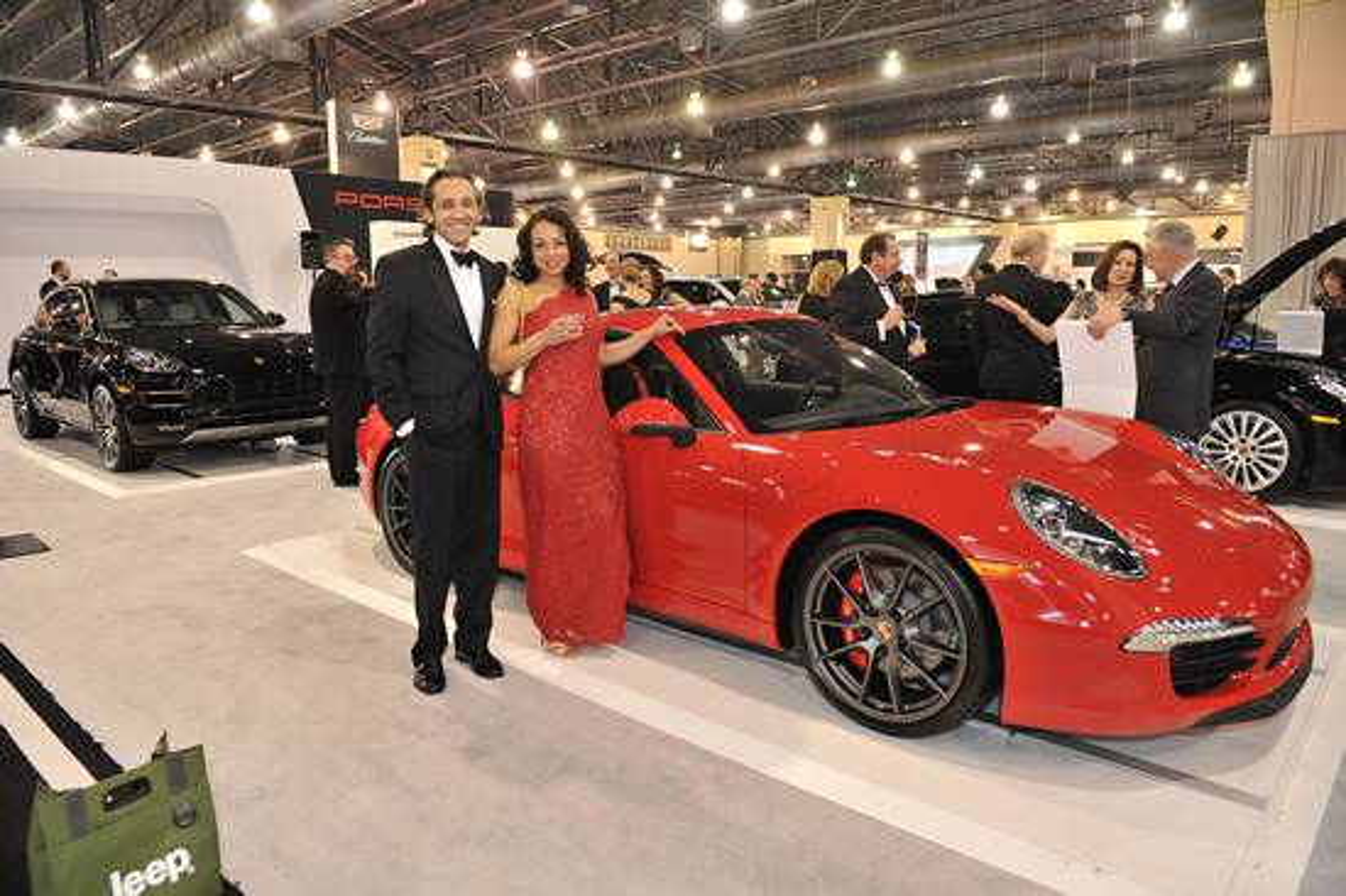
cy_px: 448
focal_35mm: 24
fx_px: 897
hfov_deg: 73.8
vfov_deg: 53.1
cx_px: 673
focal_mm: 24
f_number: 4.5
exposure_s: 1/80
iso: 1250
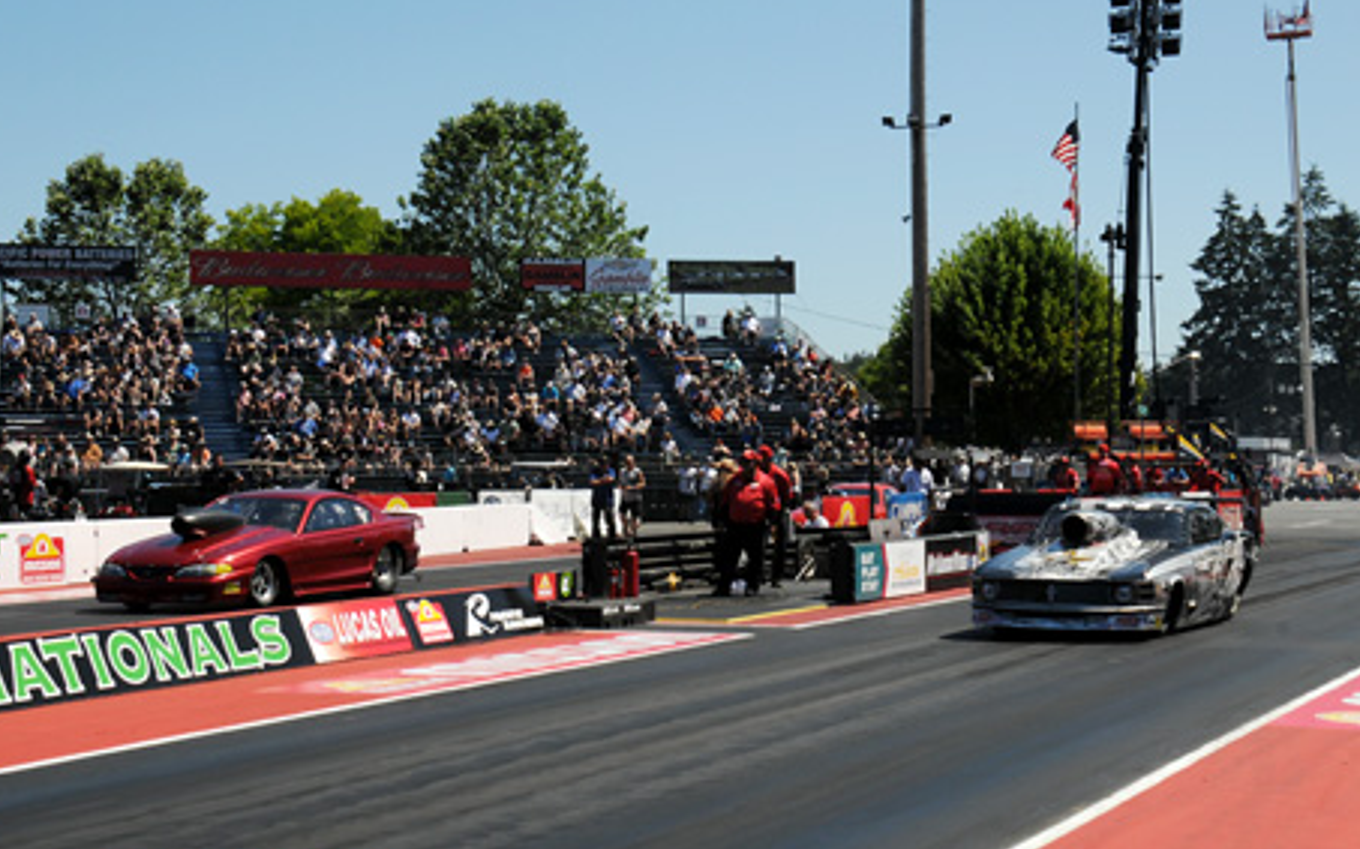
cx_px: 682
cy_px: 483
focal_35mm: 64
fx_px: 2372
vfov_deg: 20.3
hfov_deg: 32.0
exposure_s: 1/320
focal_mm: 38
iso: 200
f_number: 13
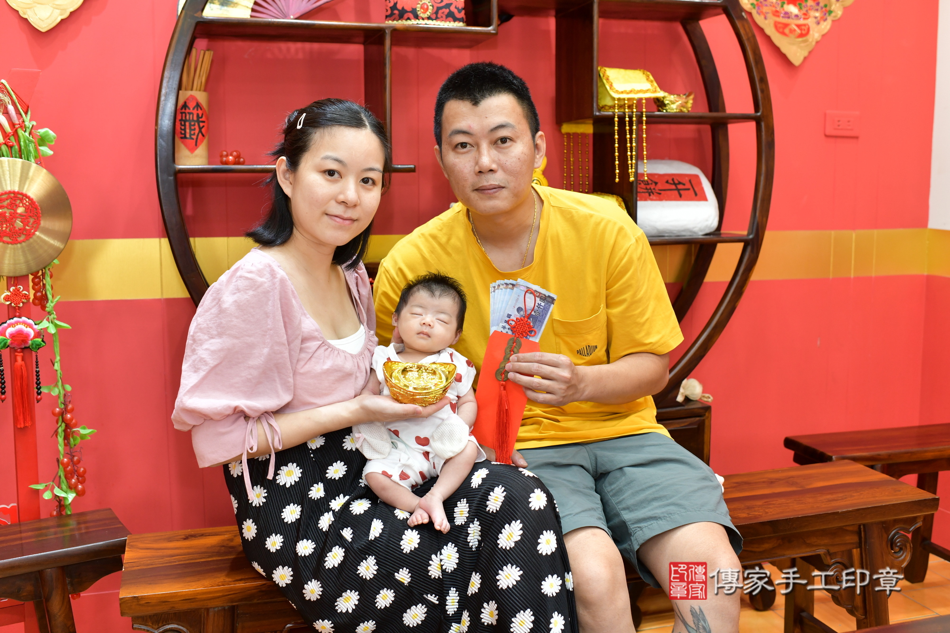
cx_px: 475
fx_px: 924
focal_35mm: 35
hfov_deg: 54.4
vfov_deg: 37.9
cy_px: 316
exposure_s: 1/200
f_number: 4.5
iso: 1000
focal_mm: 35
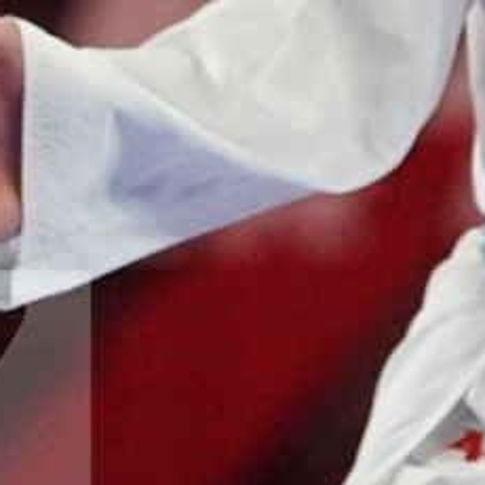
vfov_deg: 1.2
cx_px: -105
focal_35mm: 1495
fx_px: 23698
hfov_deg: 1.2
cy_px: -287
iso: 3200
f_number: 2.8
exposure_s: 1/2000
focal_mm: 150
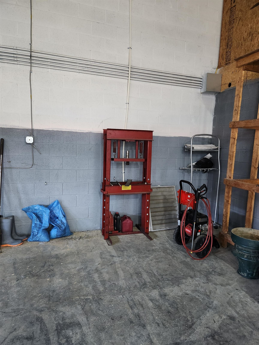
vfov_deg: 73.9
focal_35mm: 23
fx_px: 229
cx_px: 130
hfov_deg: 58.9
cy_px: 172
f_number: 1.8
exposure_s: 1/60
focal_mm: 5.4
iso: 800
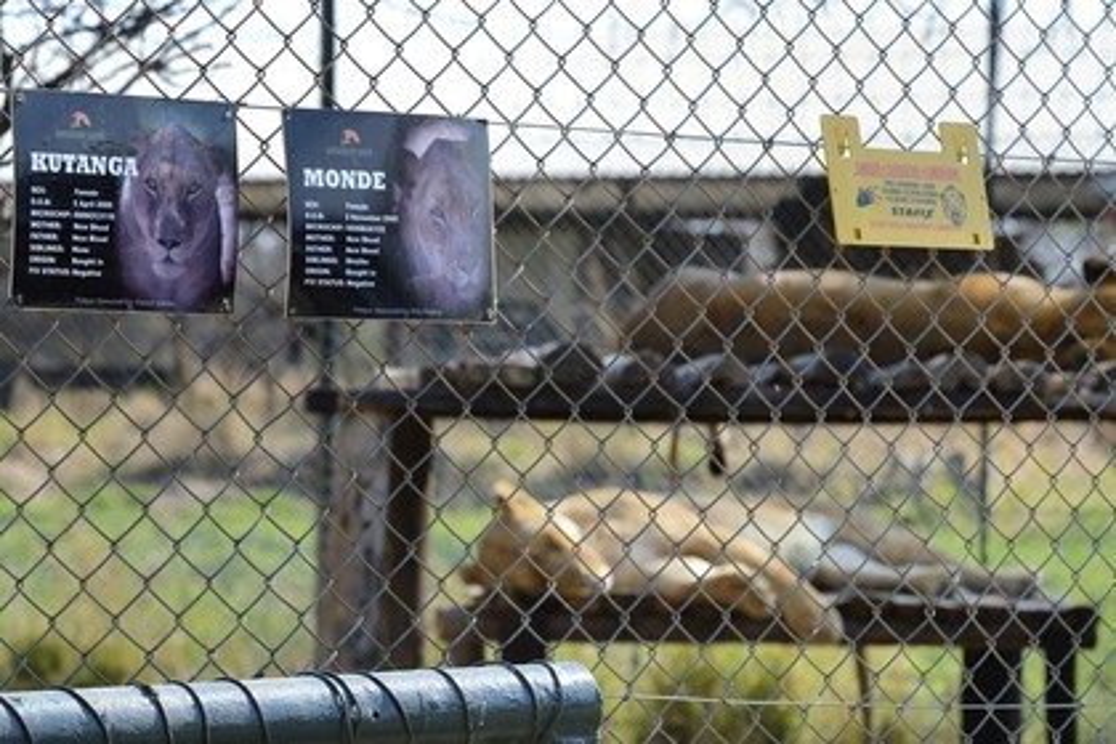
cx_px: 558
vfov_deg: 8.1
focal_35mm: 170
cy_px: 372
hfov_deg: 12.1
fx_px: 5270
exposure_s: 1/320
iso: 400
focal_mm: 170
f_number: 11
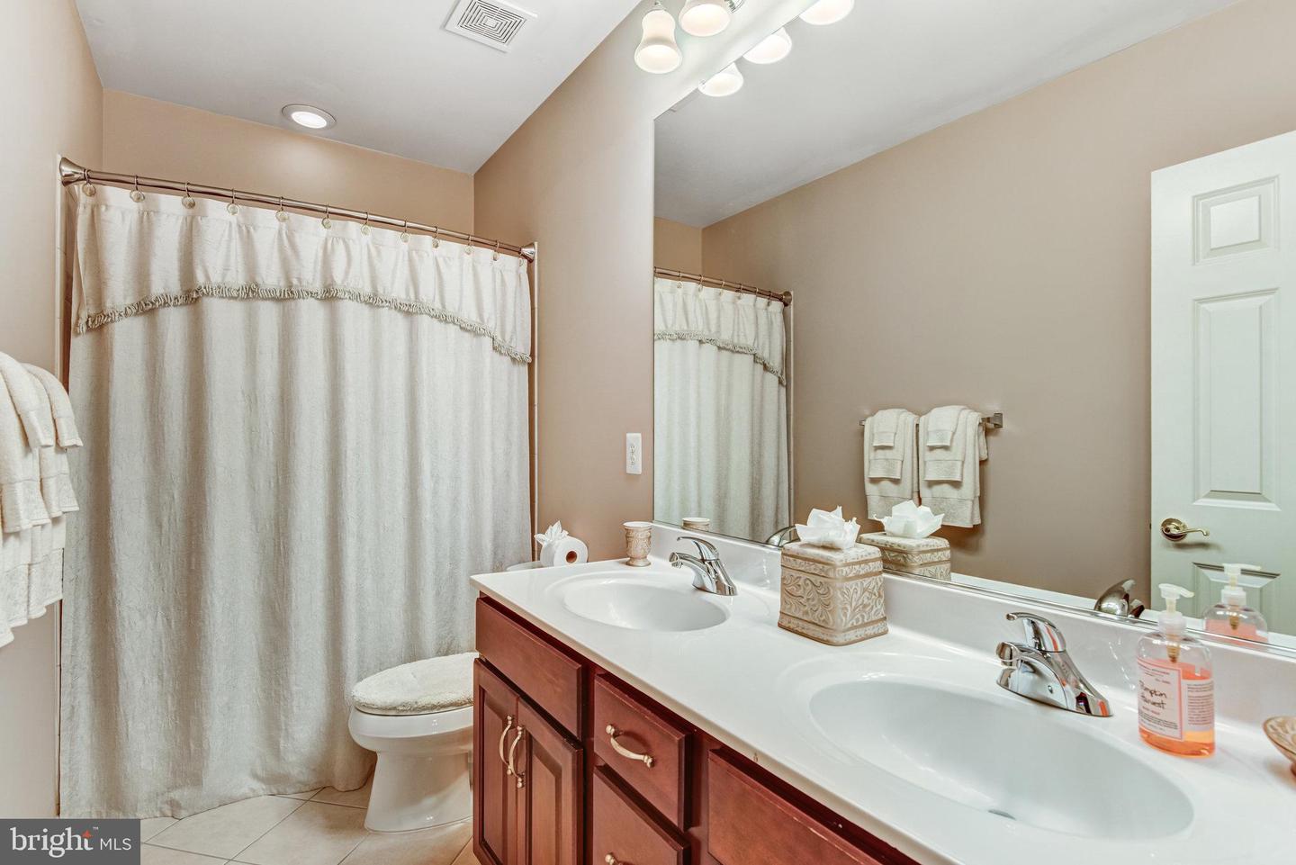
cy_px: 432
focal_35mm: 17
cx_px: 648
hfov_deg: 93.3
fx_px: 612
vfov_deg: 70.5
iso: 400
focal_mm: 17
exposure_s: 1/30
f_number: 8
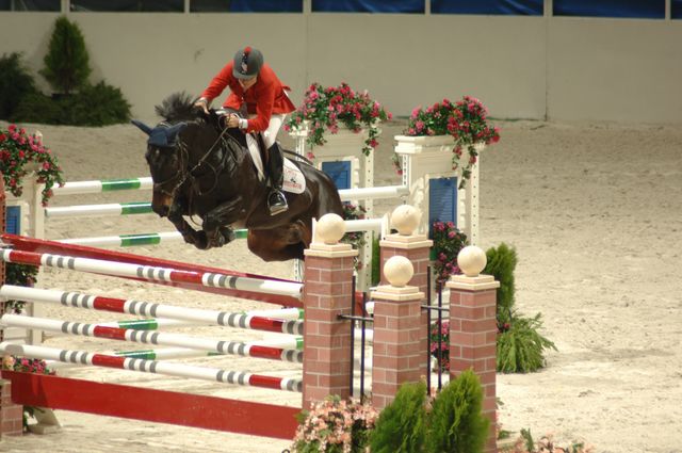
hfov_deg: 4.6
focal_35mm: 450
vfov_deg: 3.0
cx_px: 341
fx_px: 8514
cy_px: 226
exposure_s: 1/250
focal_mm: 300
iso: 400
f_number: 5.6
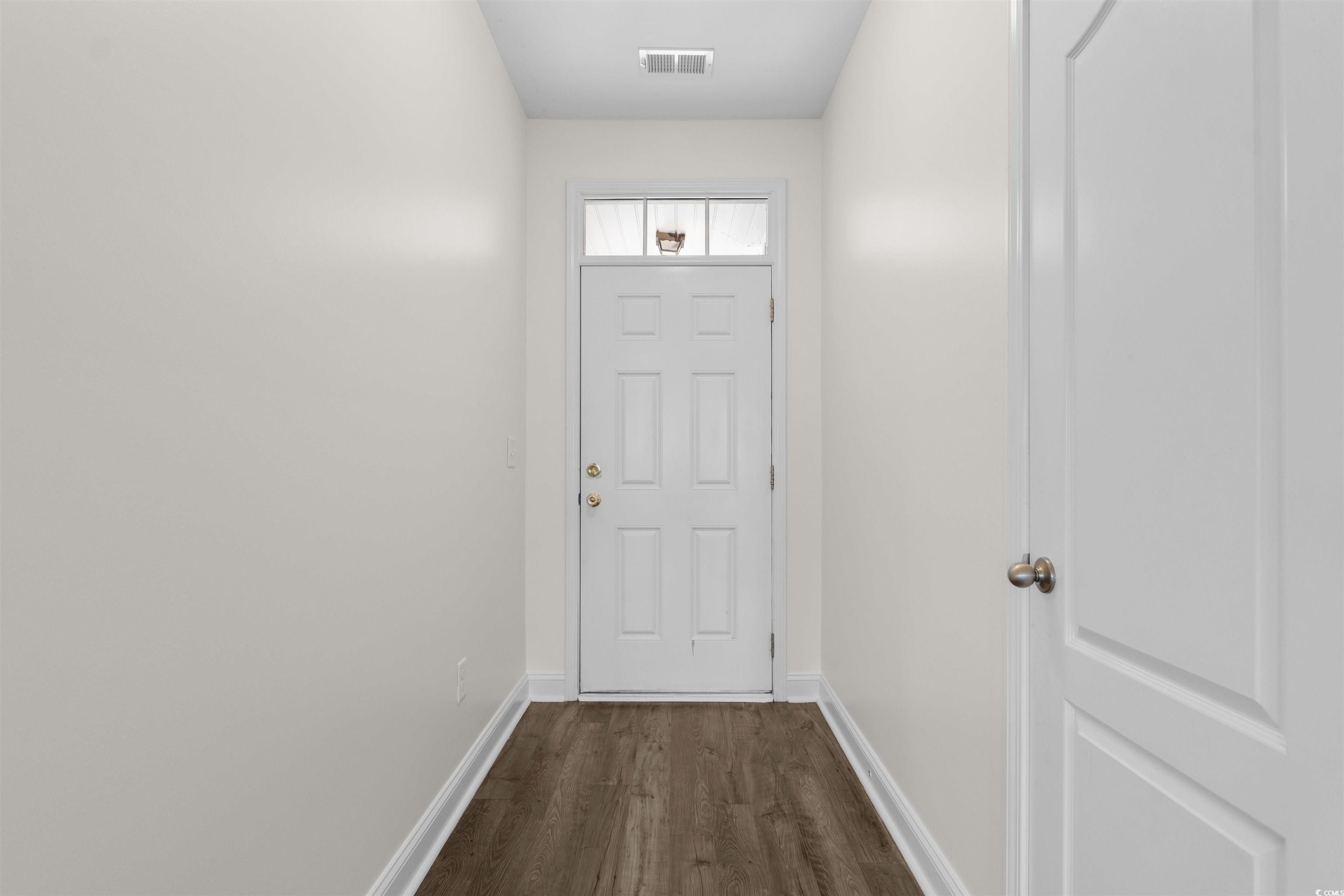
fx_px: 709
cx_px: 672
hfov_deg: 86.9
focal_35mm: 19
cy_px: 448
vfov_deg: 64.6
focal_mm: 13
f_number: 4.8
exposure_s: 1/2
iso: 100
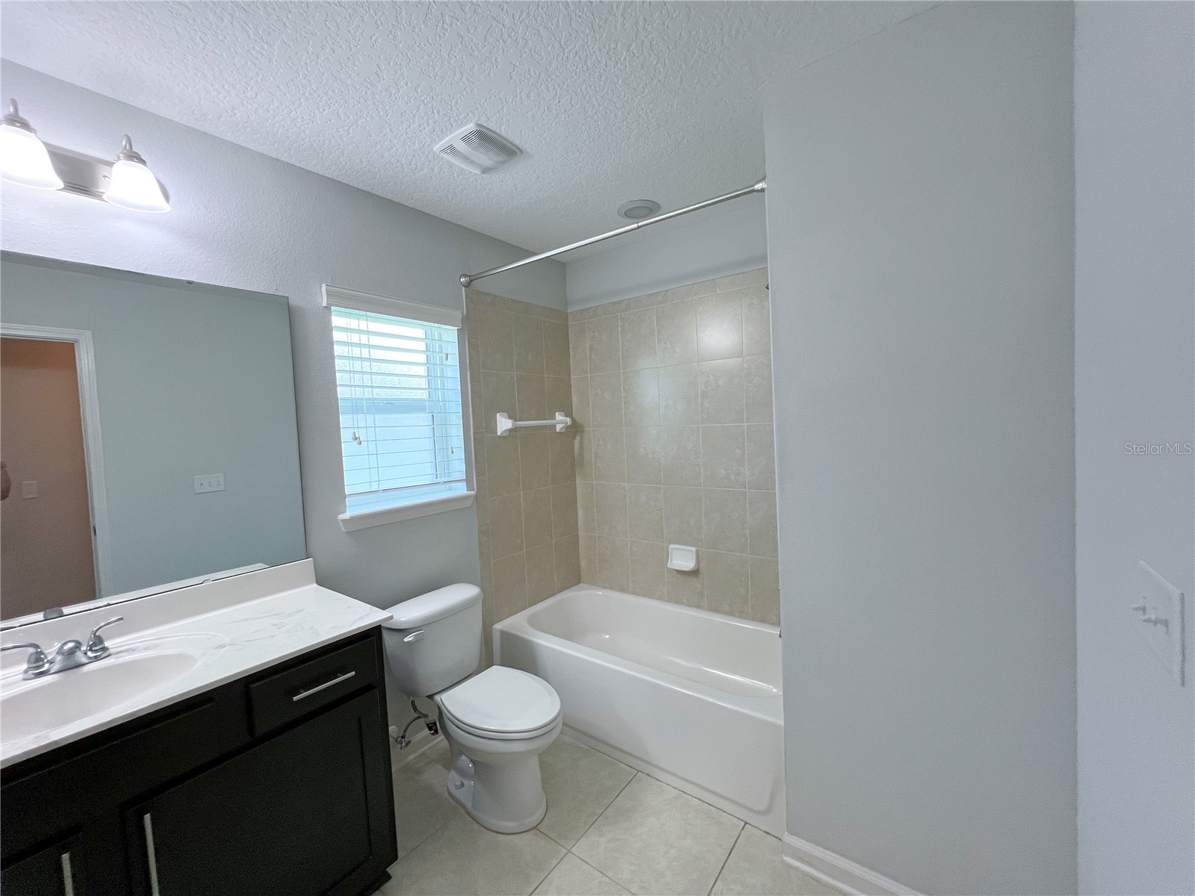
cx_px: 598
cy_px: 448
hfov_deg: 106.2
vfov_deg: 89.9
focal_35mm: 13
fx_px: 449
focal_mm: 1.57
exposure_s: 1/120
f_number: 1.8
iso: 200
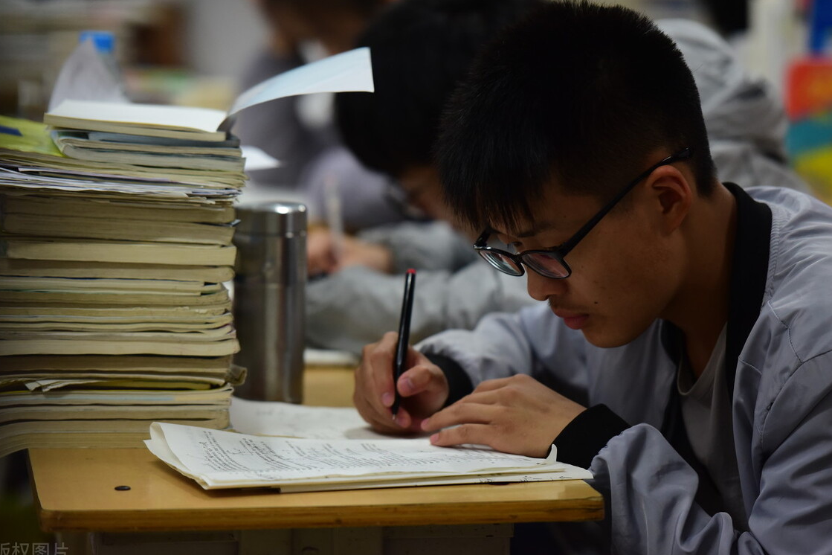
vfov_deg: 7.8
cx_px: 435
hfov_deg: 11.6
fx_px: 4090
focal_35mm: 177
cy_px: 270
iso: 1600
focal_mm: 165
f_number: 3.2
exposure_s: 1/100
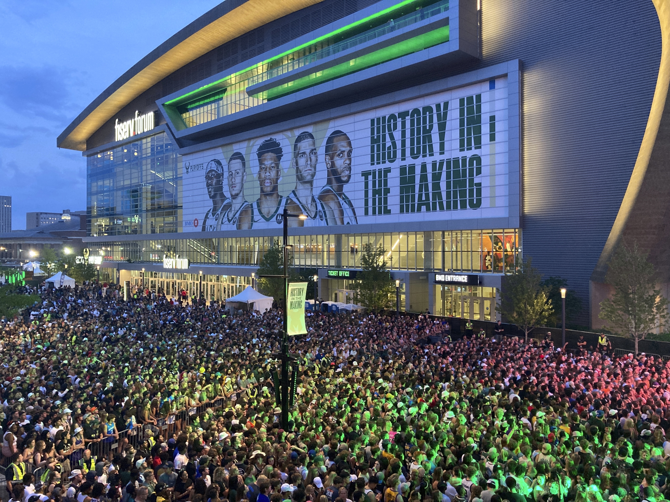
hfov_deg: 63.4
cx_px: 335
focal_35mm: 28
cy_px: 251
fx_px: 542
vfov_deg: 49.7
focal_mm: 3.99
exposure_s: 1/40
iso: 320
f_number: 1.8
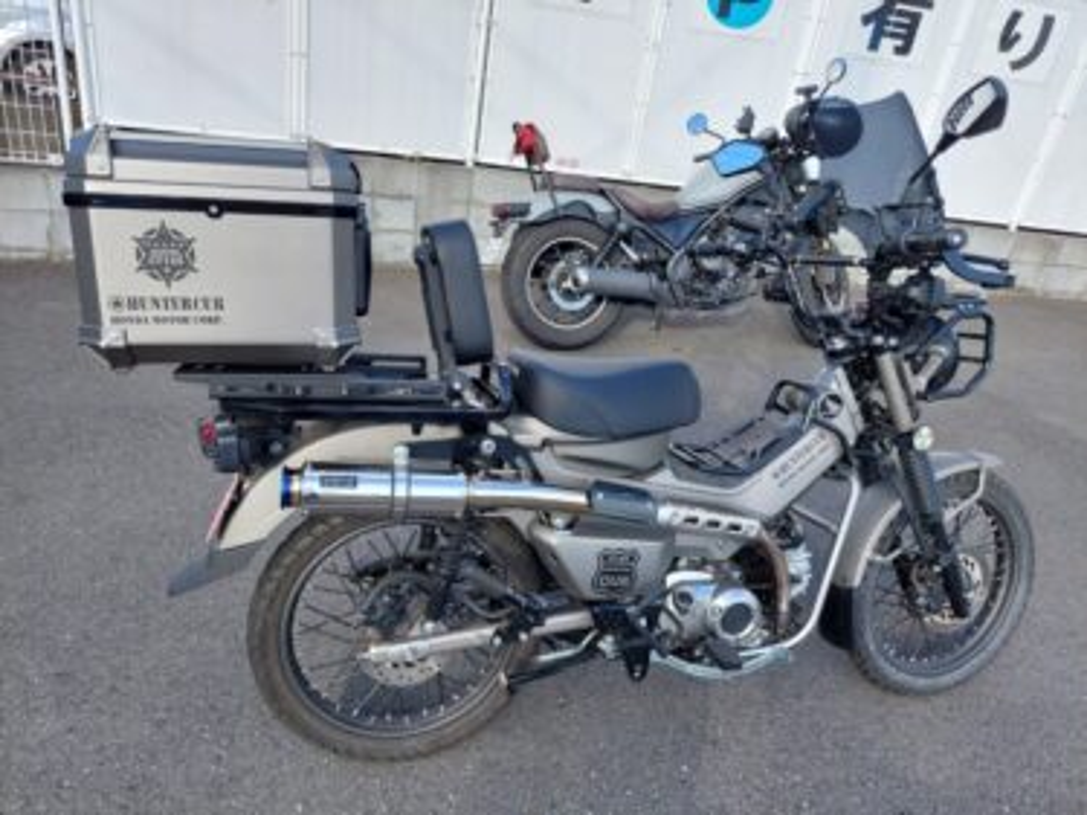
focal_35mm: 24
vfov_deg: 56.8
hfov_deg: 71.6
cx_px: 544
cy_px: 408
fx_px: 753
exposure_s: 1/338
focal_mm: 5.23
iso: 40
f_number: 1.8
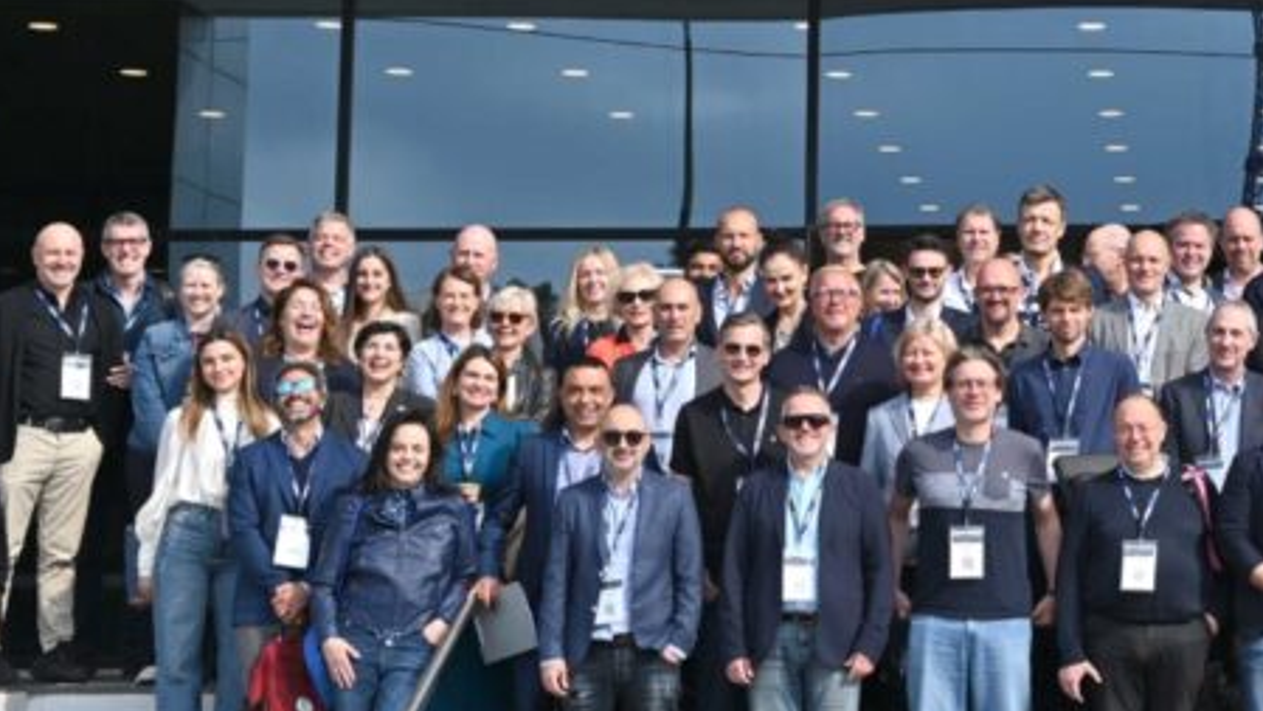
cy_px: 164
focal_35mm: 93
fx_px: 3116
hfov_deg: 22.0
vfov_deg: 13.0
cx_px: 1271
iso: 100
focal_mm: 39
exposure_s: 1/640
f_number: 6.3
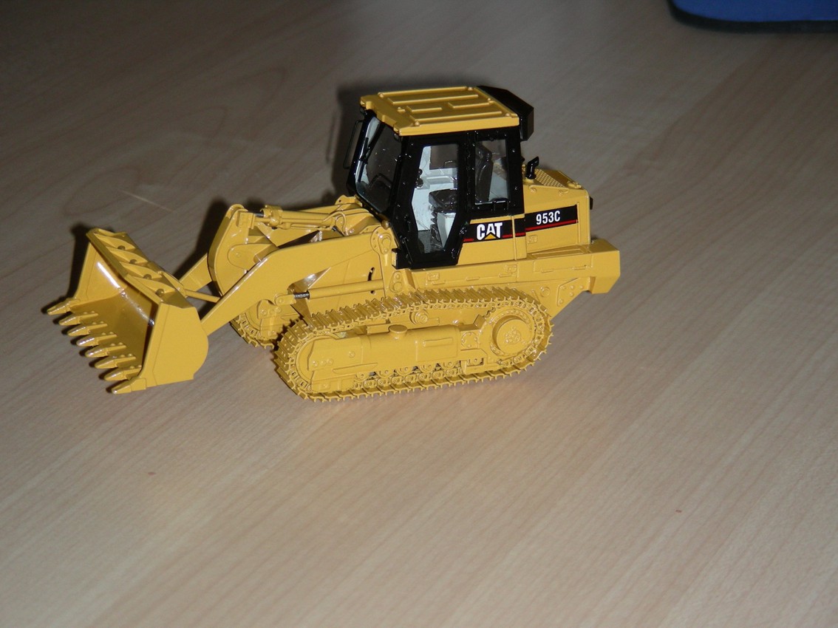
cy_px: 314
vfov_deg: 11.6
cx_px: 419
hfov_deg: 15.4
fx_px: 3098
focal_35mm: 128
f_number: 3.5
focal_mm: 21.3
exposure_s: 1/120
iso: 50
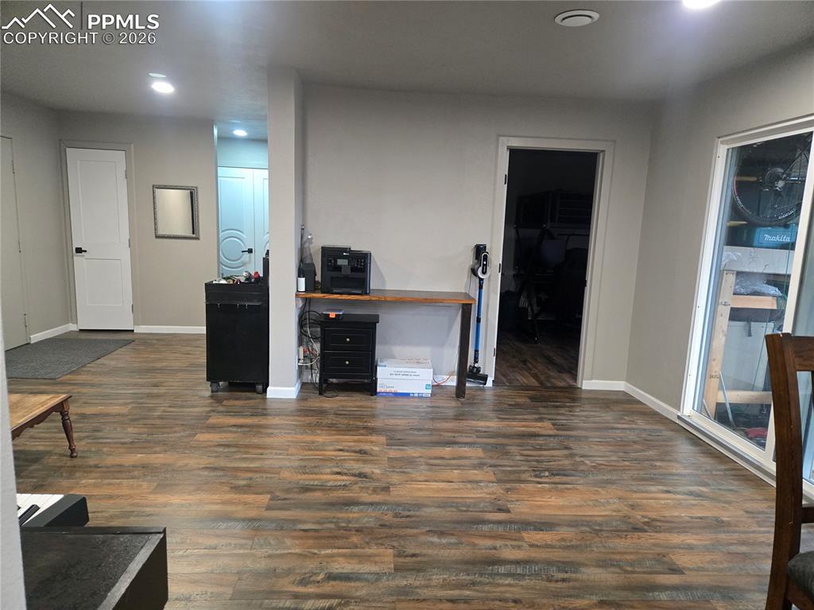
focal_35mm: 23
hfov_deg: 74.0
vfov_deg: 58.8
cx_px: 407
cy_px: 305
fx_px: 541
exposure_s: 1/120
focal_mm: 5.4
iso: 1000
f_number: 1.8
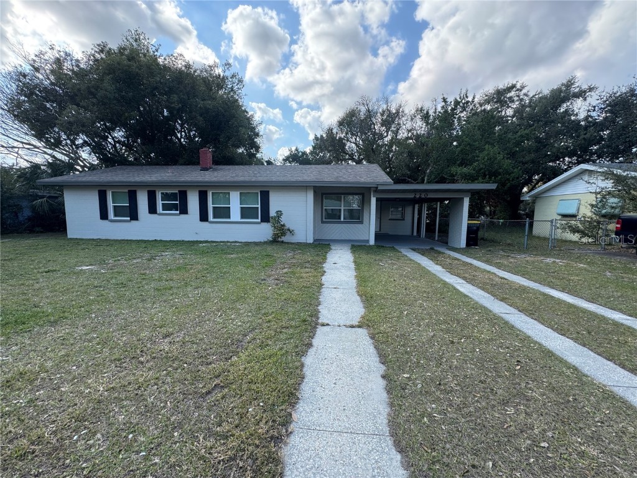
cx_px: 318
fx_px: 258
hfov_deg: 102.1
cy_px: 239
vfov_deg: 85.7
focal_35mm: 14
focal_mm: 2.22
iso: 40
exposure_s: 1/453
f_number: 2.2
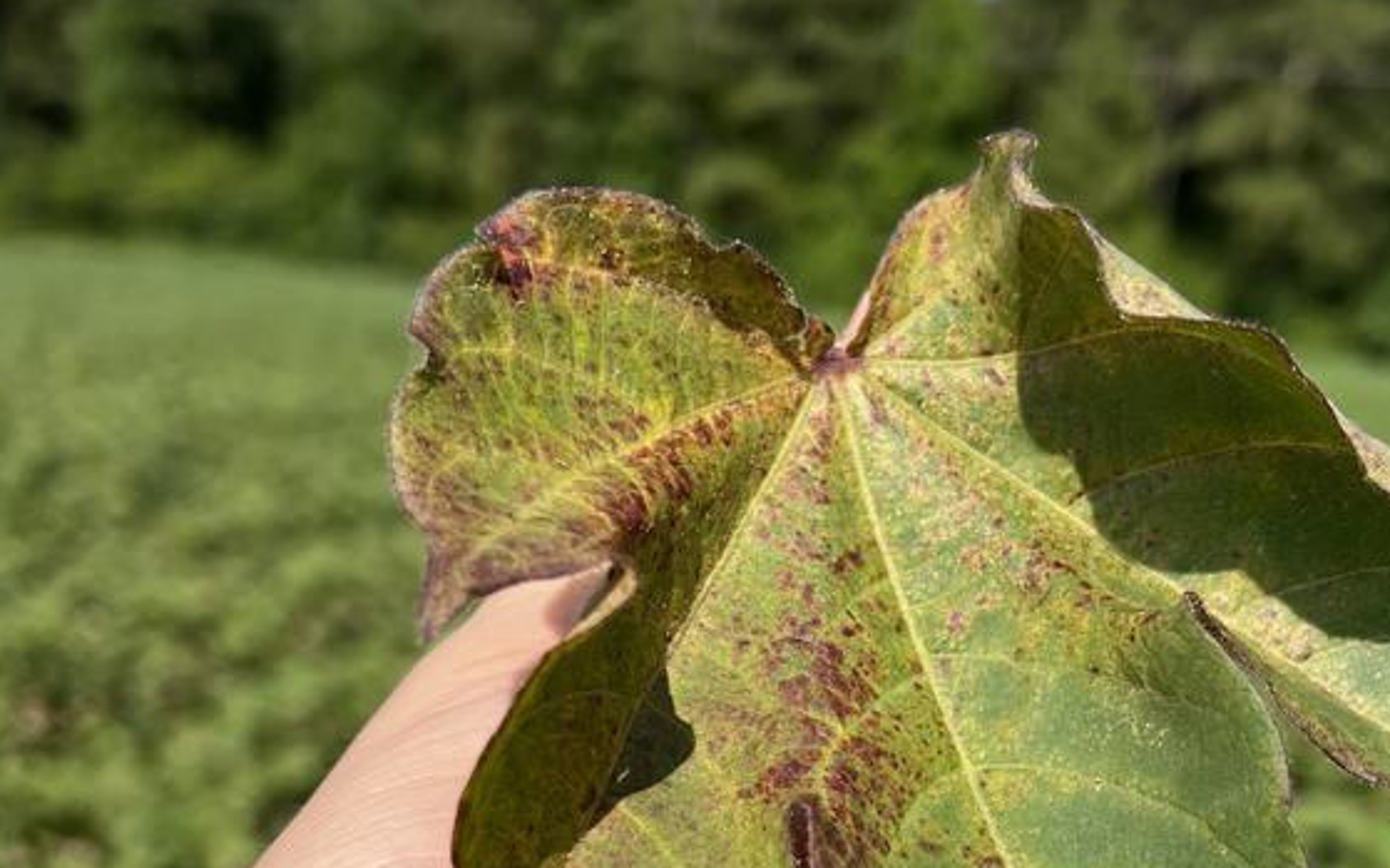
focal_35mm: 46
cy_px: 698
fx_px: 1742
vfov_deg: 27.4
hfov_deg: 43.2
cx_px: 845
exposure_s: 1/3460
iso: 50
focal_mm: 5.7
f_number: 1.5
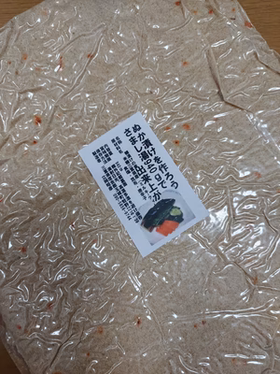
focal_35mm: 25
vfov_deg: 69.4
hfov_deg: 54.9
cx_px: 140
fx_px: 270
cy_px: 187
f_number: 2
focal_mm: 4.6
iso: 200
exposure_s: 1/50
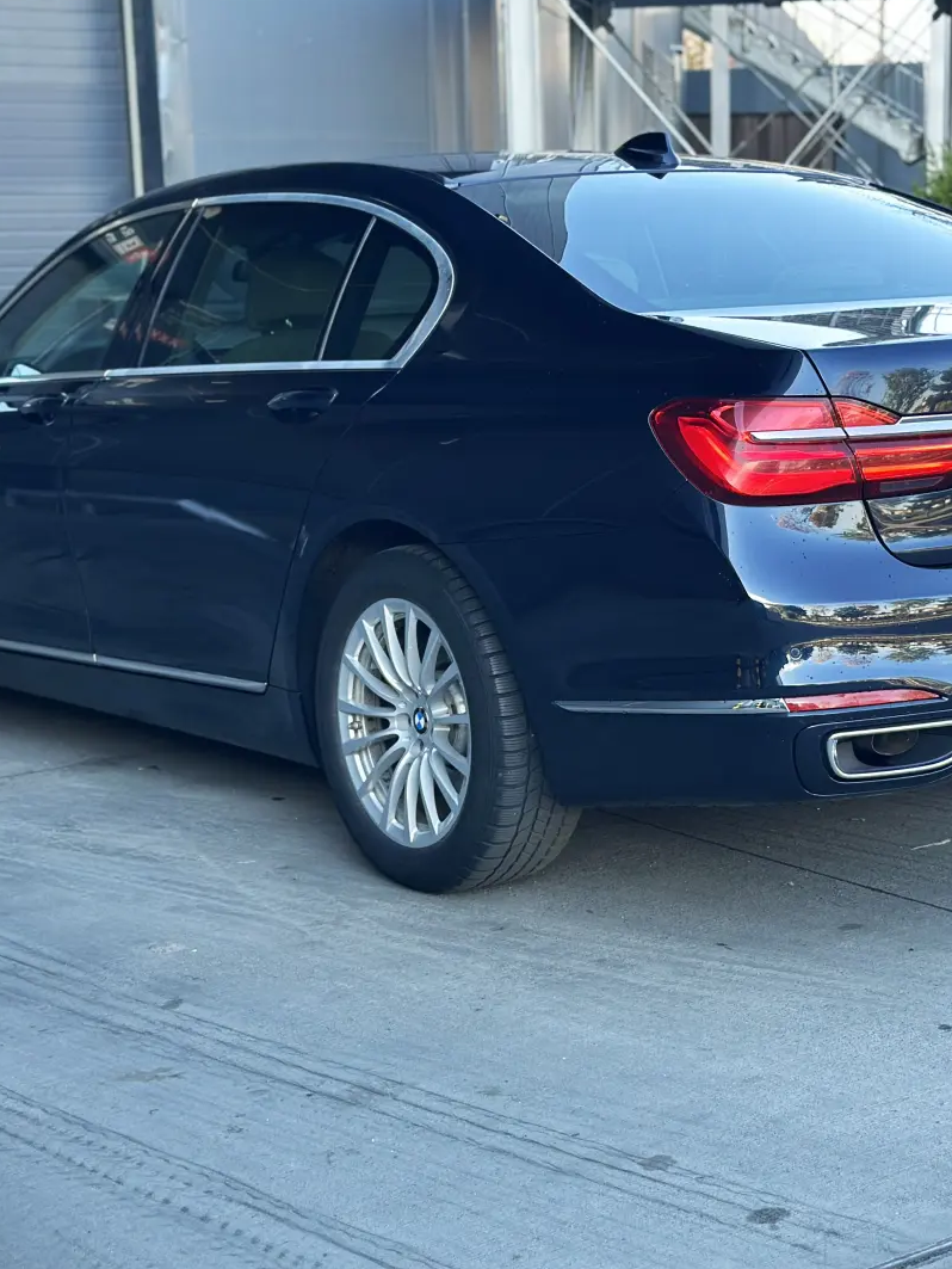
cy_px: 627
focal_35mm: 65
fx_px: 2382
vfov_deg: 29.8
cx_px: 580
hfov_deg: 22.6
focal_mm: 6.86
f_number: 1.78
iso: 80
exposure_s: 1/184
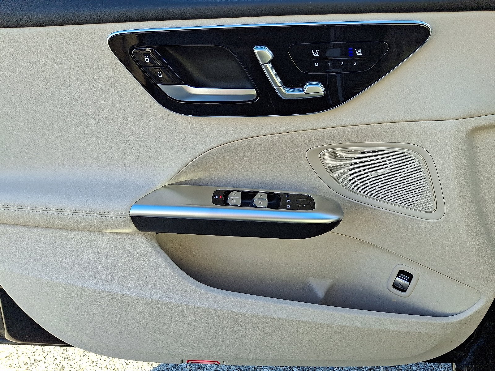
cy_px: 186
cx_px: 248
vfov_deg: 54.9
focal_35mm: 25
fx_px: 357
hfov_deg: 69.4
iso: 25
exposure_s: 1/145
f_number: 1.8
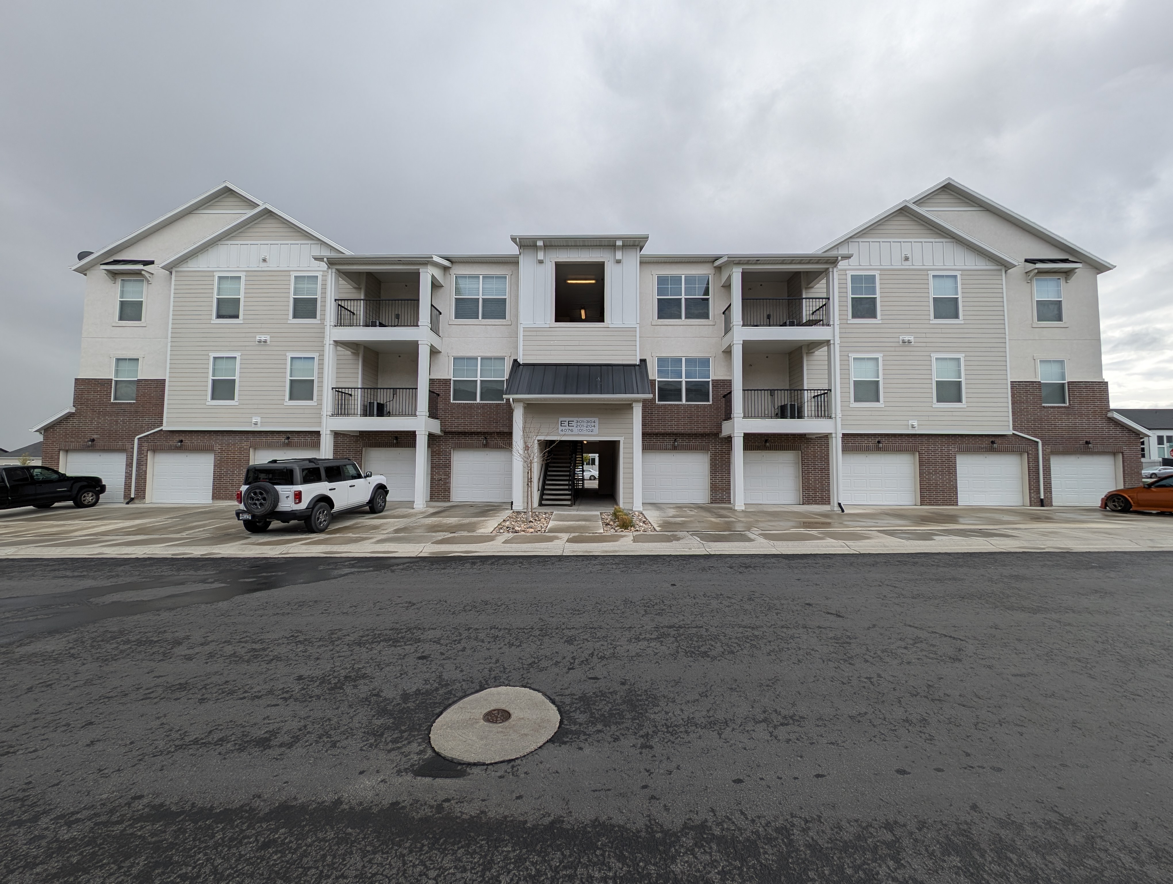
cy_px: 442
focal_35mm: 12
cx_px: 586
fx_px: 407
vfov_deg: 94.6
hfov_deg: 110.5
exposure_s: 1/1058
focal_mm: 2.23
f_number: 1.95
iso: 39
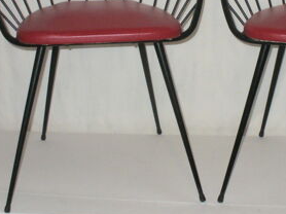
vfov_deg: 18.2
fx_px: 660
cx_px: 215
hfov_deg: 24.2
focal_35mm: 80
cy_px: 29
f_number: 2.8
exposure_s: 1/30
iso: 250
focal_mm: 6.1
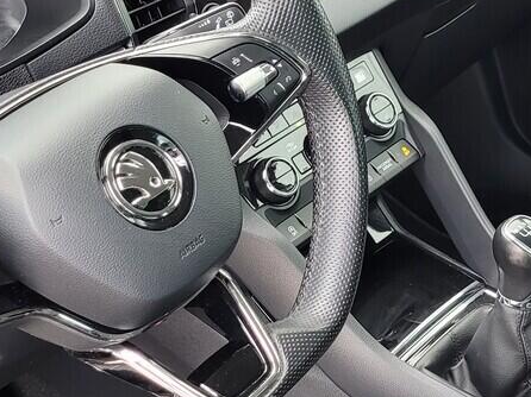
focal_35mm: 84
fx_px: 1288
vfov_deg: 17.3
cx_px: 410
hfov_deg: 23.0
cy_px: 347
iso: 320
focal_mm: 5.4
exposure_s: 1/50
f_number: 1.8
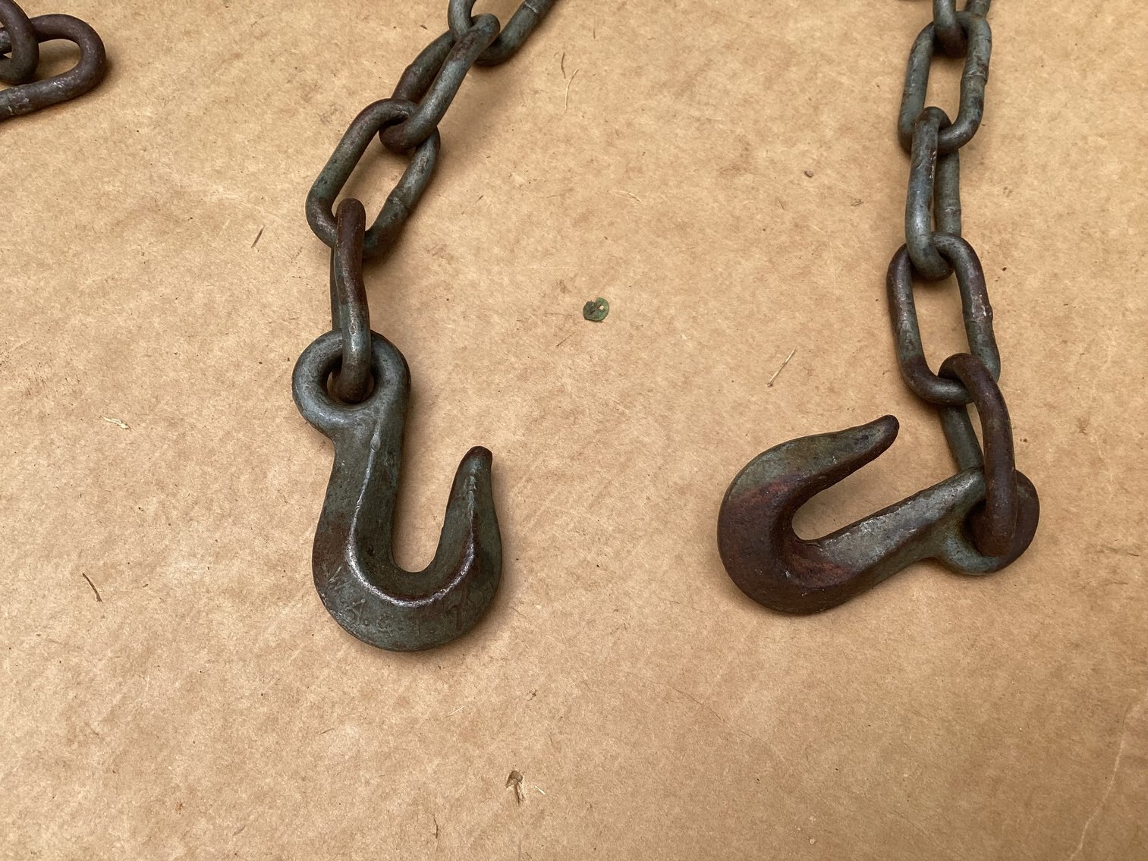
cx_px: 574
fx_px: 1028
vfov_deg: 45.4
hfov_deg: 58.3
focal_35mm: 31
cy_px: 430
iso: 25
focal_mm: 3.3
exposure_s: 1/455
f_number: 2.4
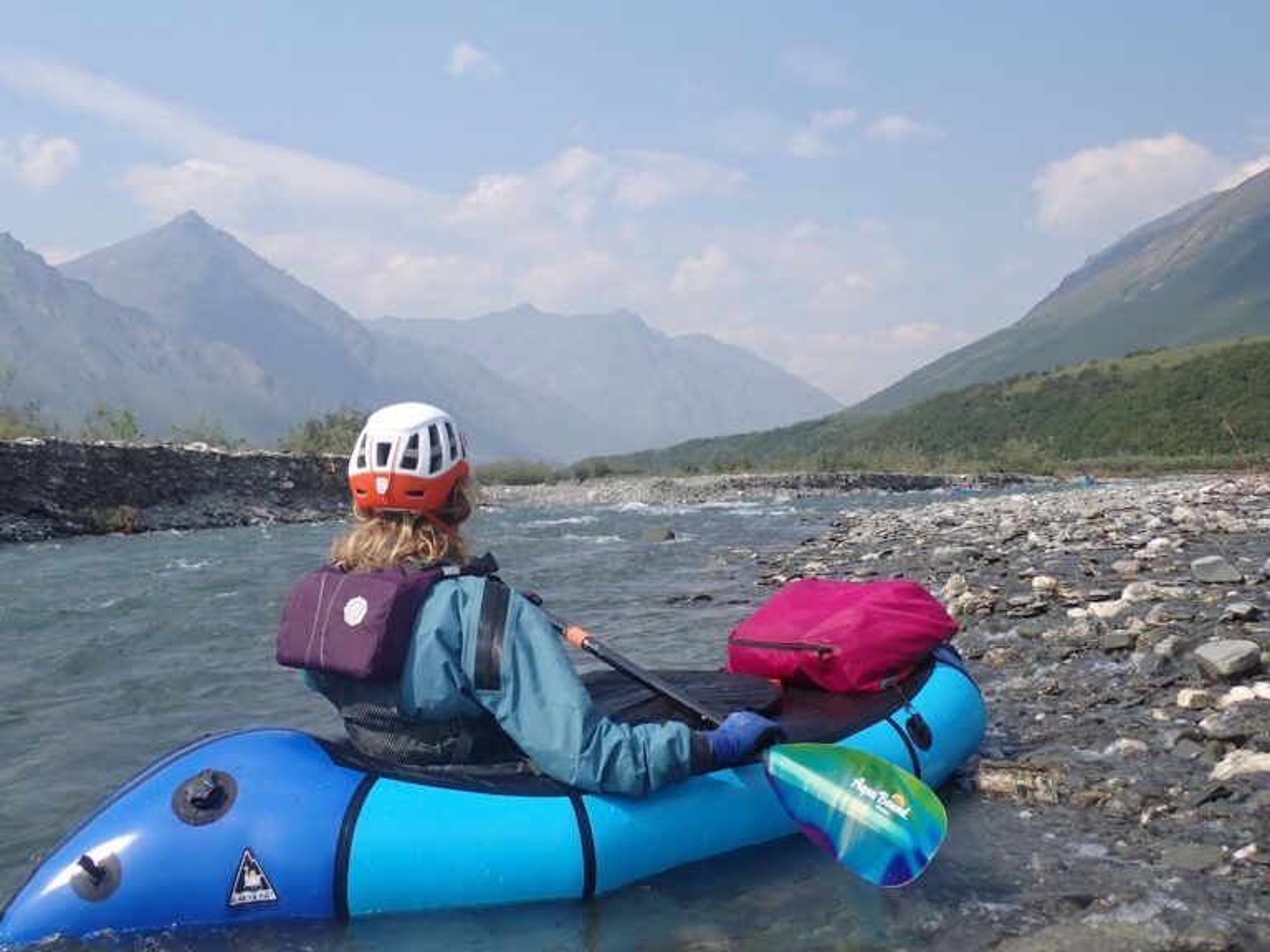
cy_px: 476
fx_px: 1321
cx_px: 635
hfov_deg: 51.4
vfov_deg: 39.7
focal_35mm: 36
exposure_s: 1/125
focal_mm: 6.37
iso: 100
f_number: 10
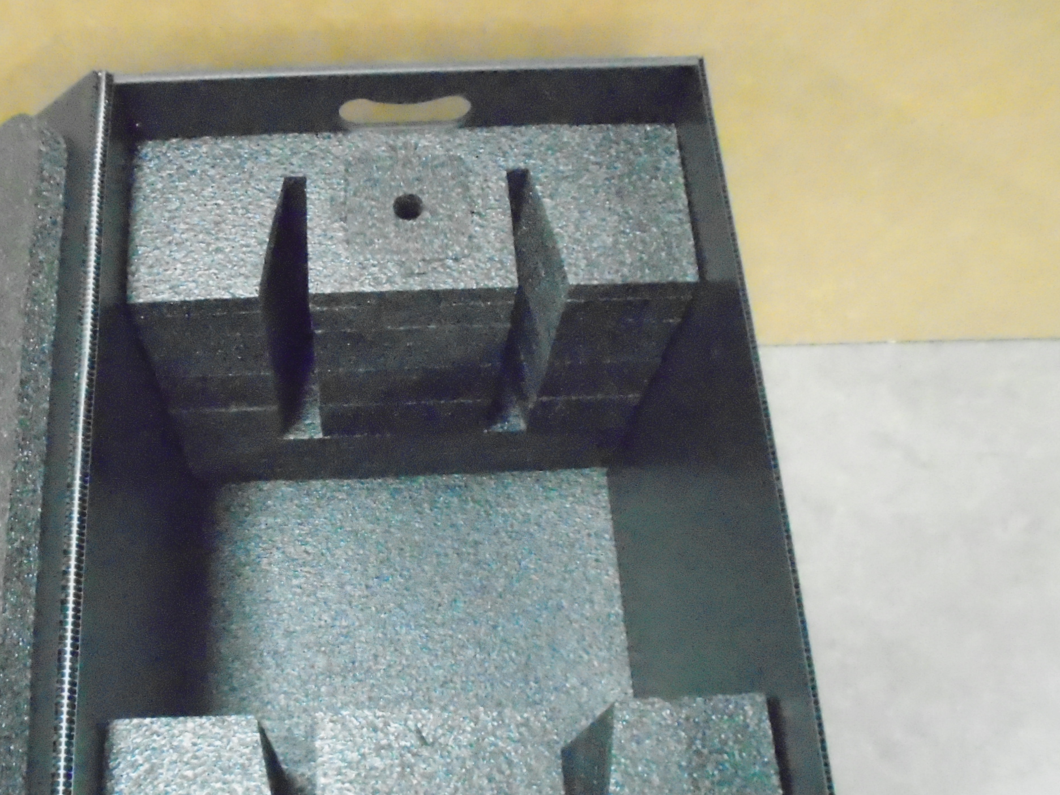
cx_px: 373
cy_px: 502
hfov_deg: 50.6
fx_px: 1102
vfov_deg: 39.4
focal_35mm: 36
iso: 3200
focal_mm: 4.6
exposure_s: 1/60
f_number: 3.2
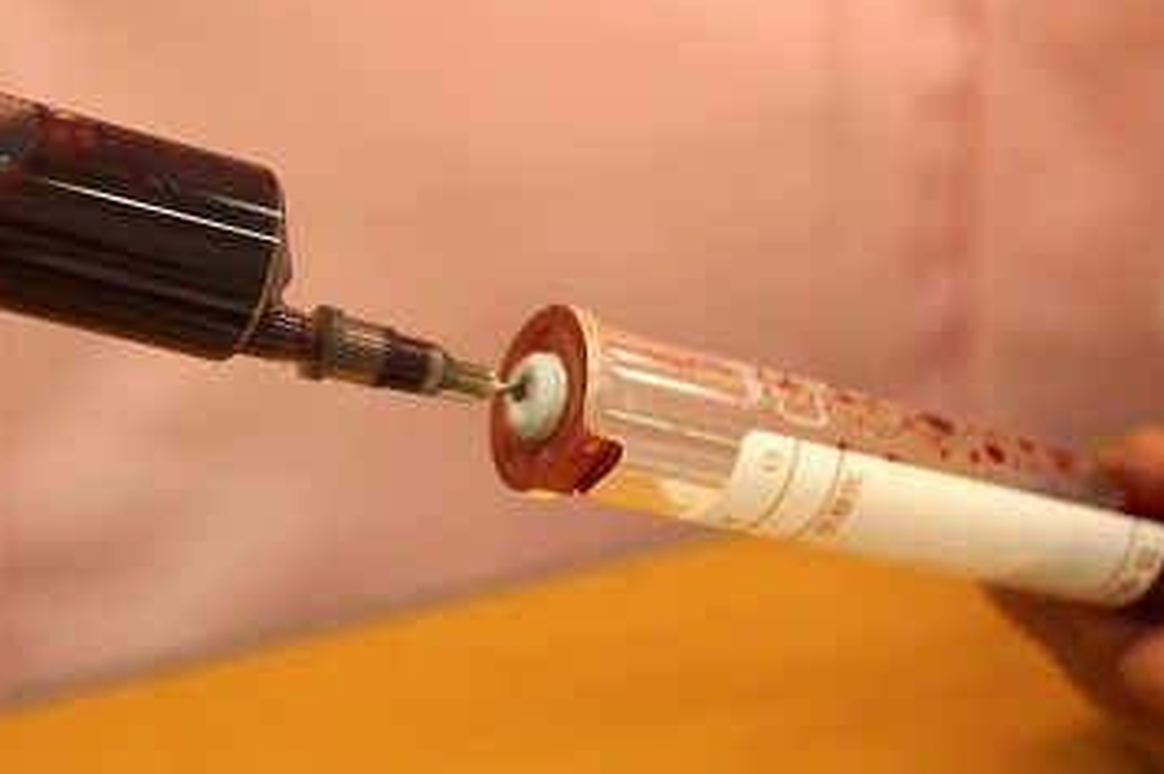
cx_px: 430
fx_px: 2455
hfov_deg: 26.6
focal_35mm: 76
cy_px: 303
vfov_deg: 17.9
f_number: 4
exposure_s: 1/60
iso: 125
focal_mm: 30
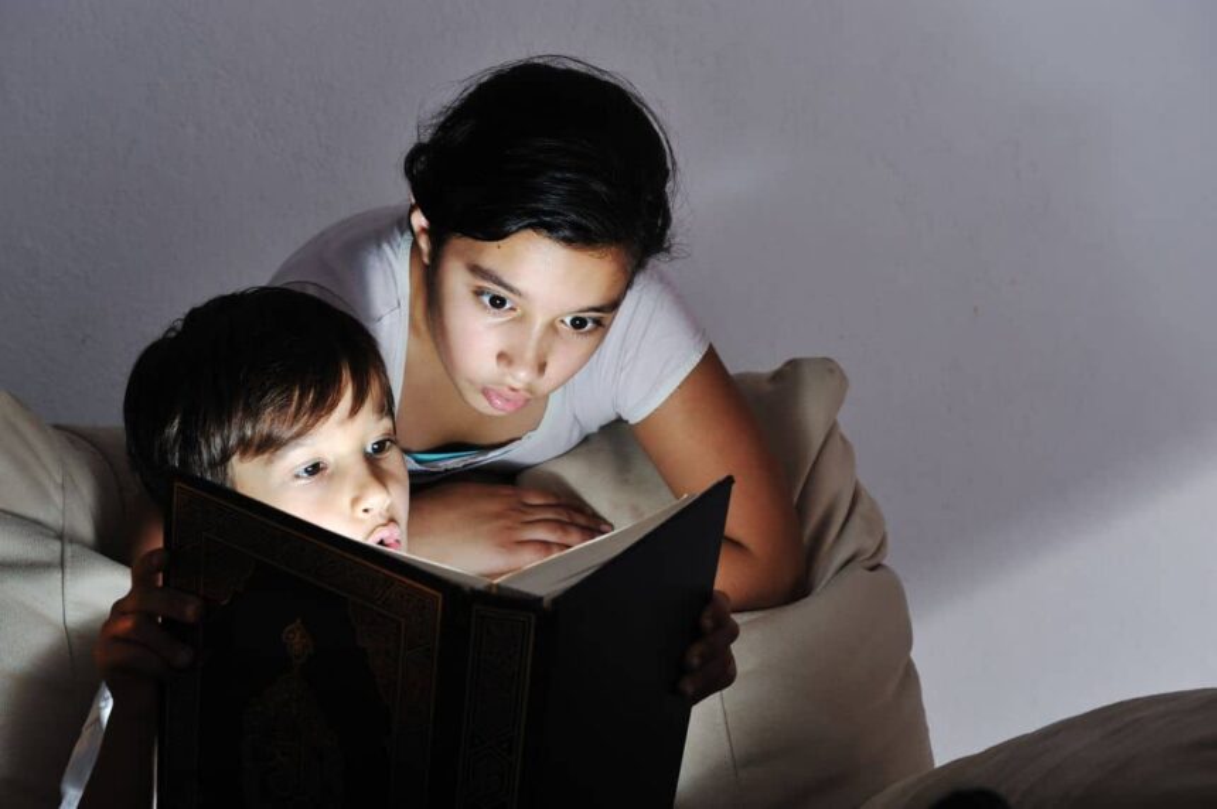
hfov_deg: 28.9
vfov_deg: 19.4
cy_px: 404
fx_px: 2365
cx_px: 608
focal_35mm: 70
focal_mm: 70
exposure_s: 1/160
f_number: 9
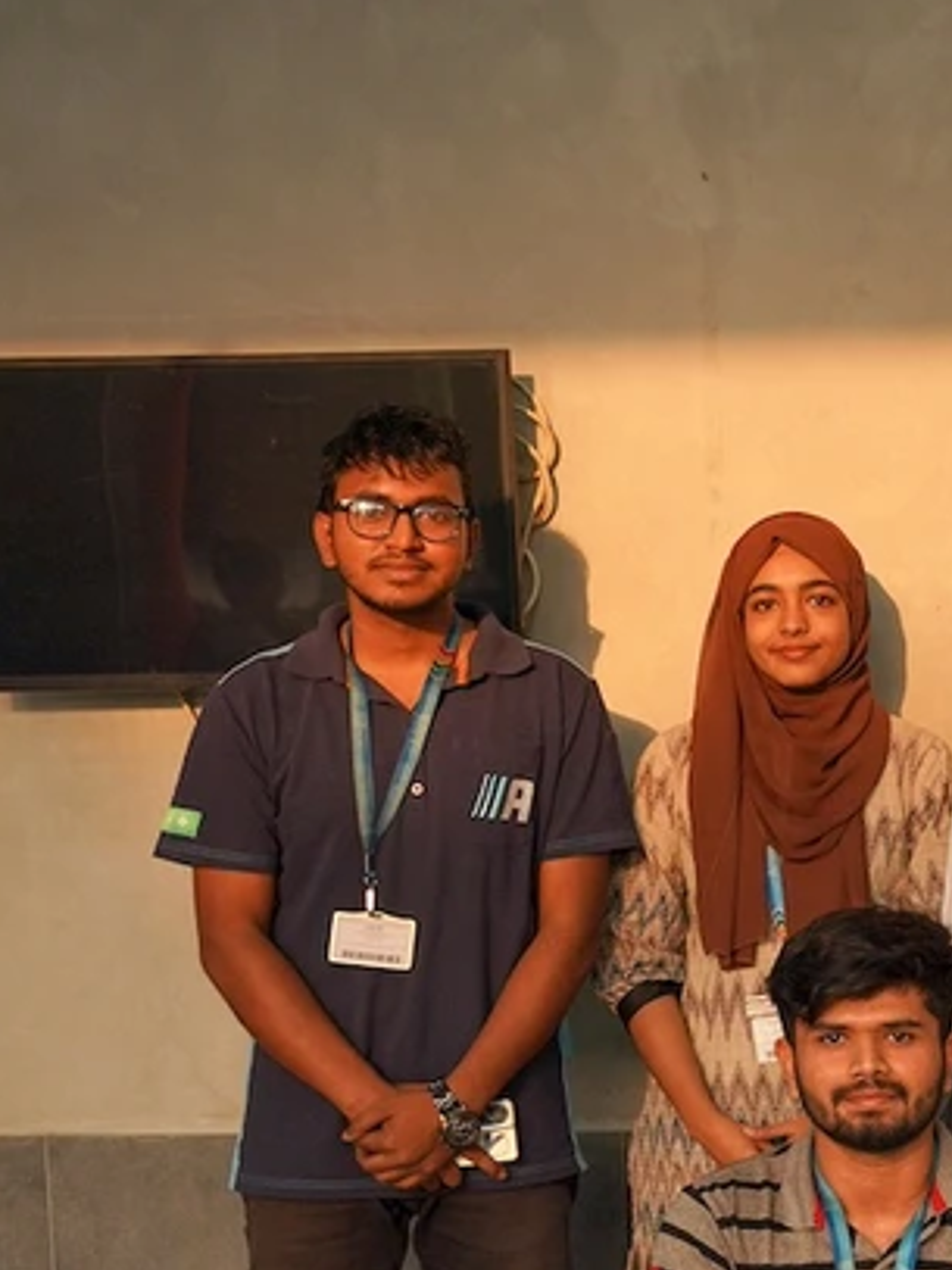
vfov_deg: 24.9
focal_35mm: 77
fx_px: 2832
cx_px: 1533
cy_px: 1003
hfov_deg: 16.8
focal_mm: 31.9
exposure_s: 1/400
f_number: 2.8
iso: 400
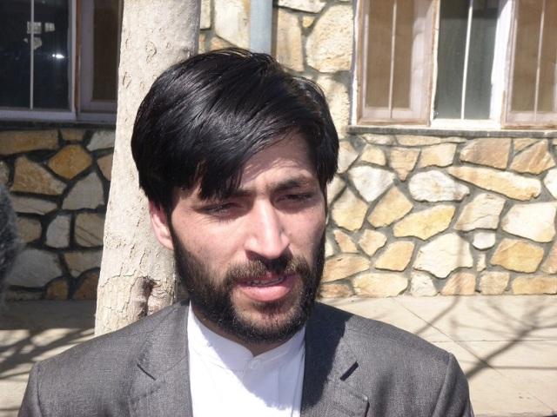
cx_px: 278
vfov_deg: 23.7
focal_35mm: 62
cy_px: 208
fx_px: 998
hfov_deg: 31.2
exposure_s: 1/320
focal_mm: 11.1
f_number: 5.3
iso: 100
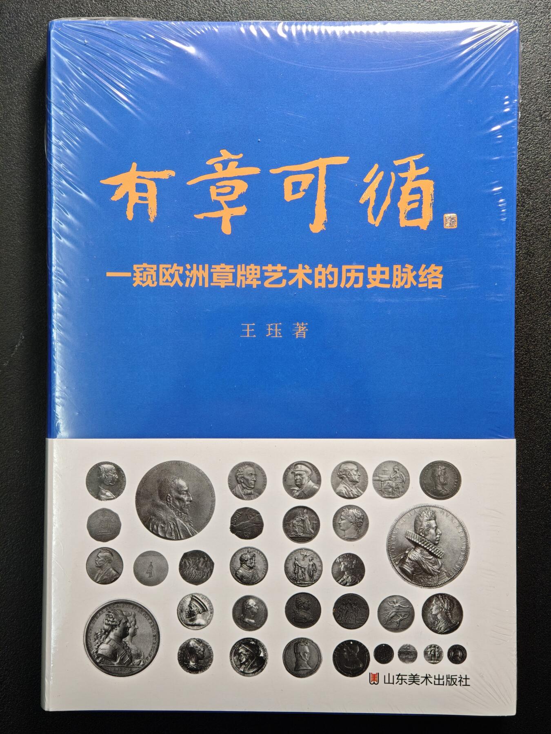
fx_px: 1273
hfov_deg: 24.4
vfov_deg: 32.2
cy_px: 367
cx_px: 276
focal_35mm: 60
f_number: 2
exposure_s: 1/76.8
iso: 800
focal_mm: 9
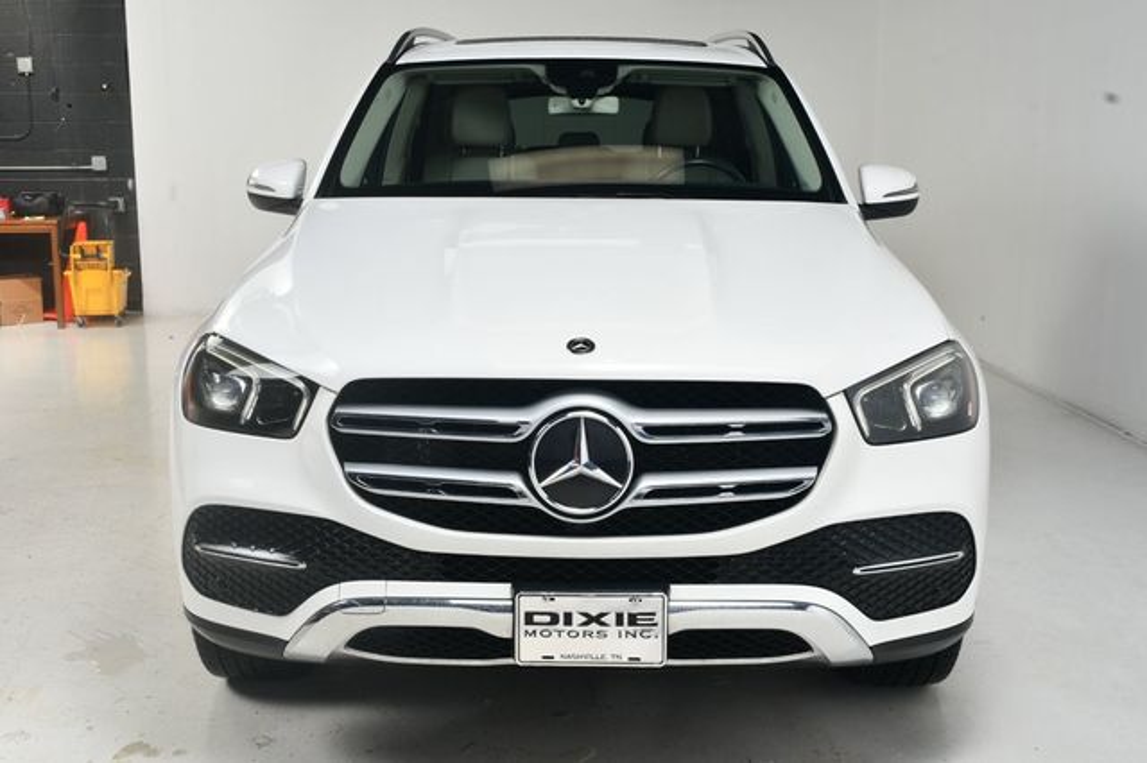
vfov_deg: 33.4
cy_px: 382
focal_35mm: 40
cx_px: 574
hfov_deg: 48.5
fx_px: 1274
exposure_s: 1/160
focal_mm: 27
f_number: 13
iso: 100
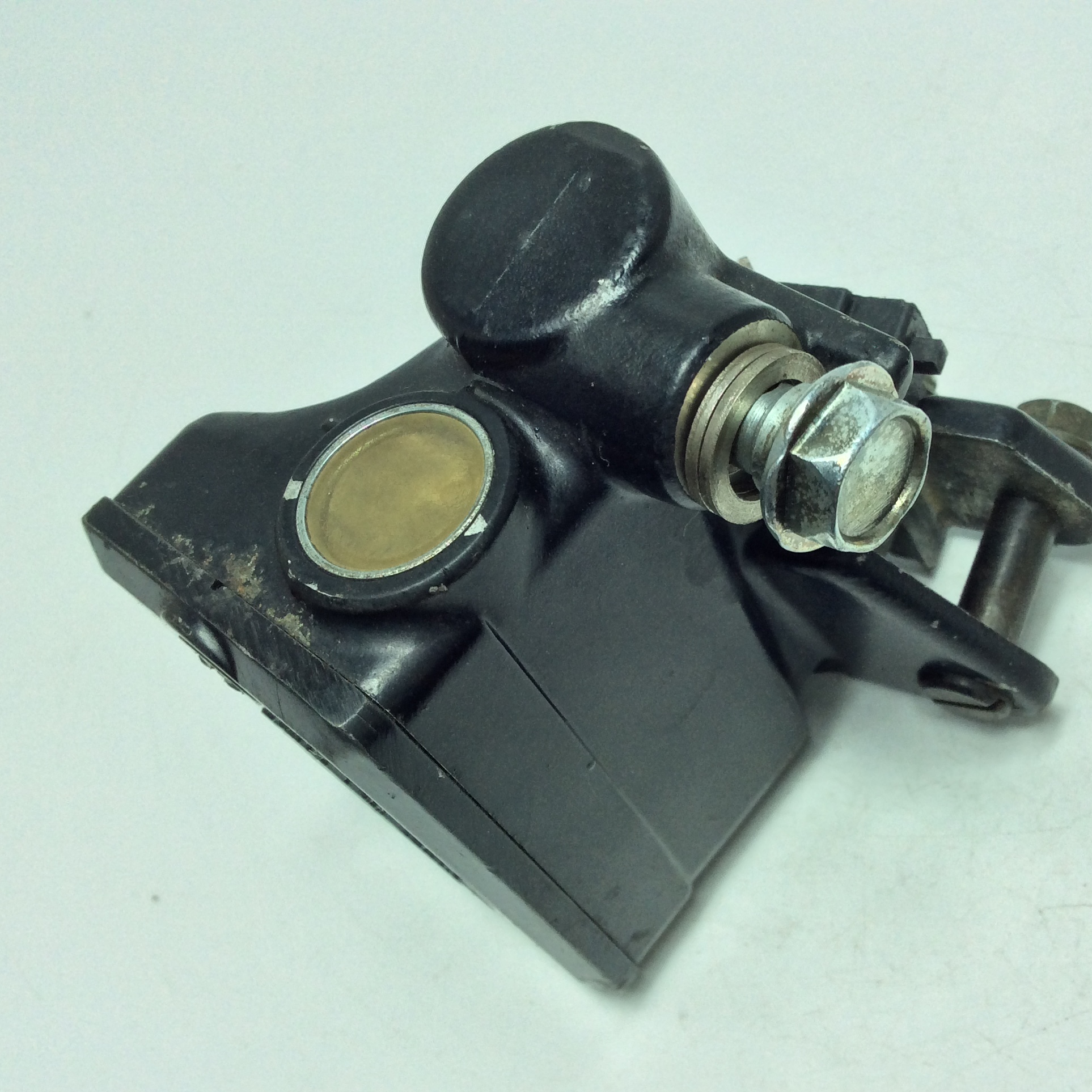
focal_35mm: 38
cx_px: 617
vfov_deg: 43.9
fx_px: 1356
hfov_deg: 43.8
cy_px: 545
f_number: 2.4
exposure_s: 1/362
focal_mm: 3.3
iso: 32
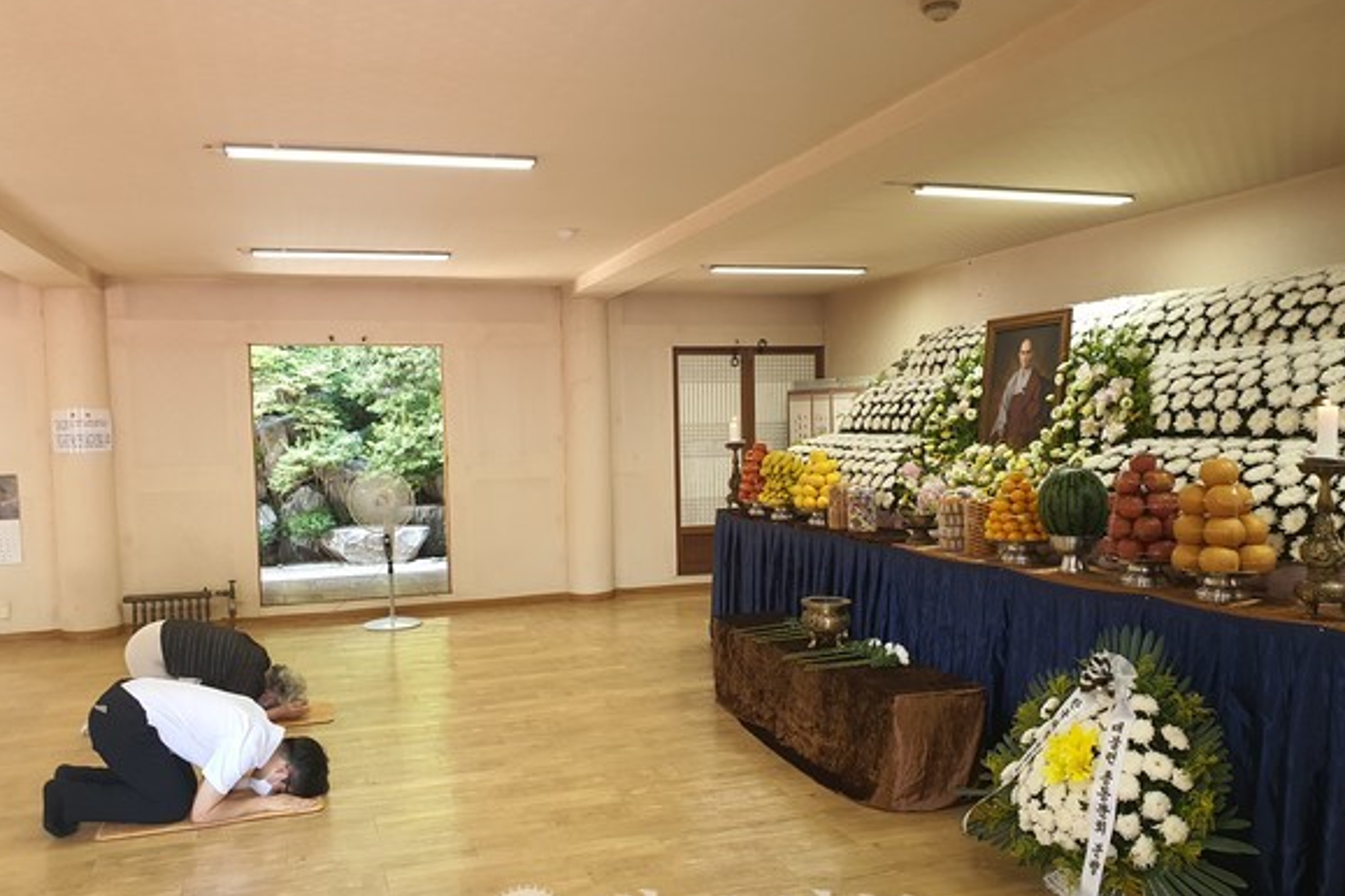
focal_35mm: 28
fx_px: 1046
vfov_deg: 46.3
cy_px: 490
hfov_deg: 65.5
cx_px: 671
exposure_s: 1/60
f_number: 2.4
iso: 250
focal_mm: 4.3
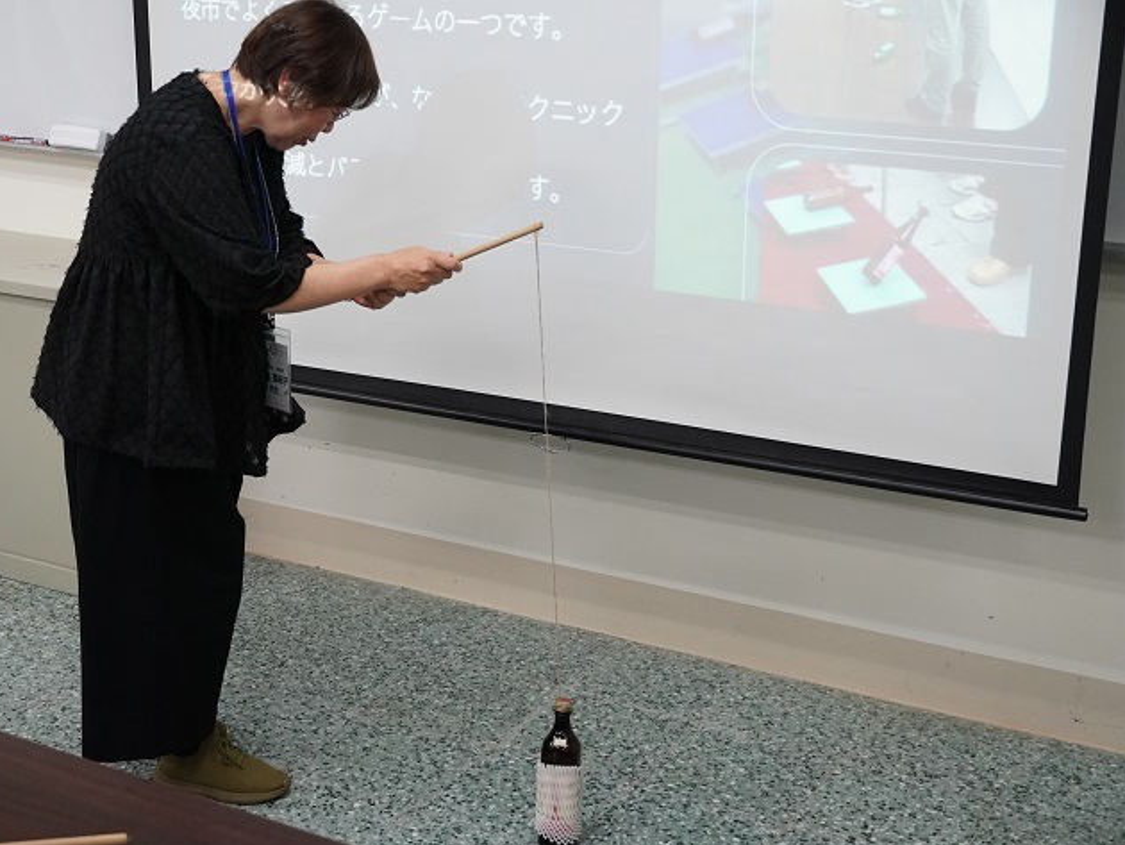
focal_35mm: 56
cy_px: 427
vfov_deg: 26.1
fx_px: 1821
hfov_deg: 34.3
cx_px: 484
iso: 1600
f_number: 4.5
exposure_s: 1/160
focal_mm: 34
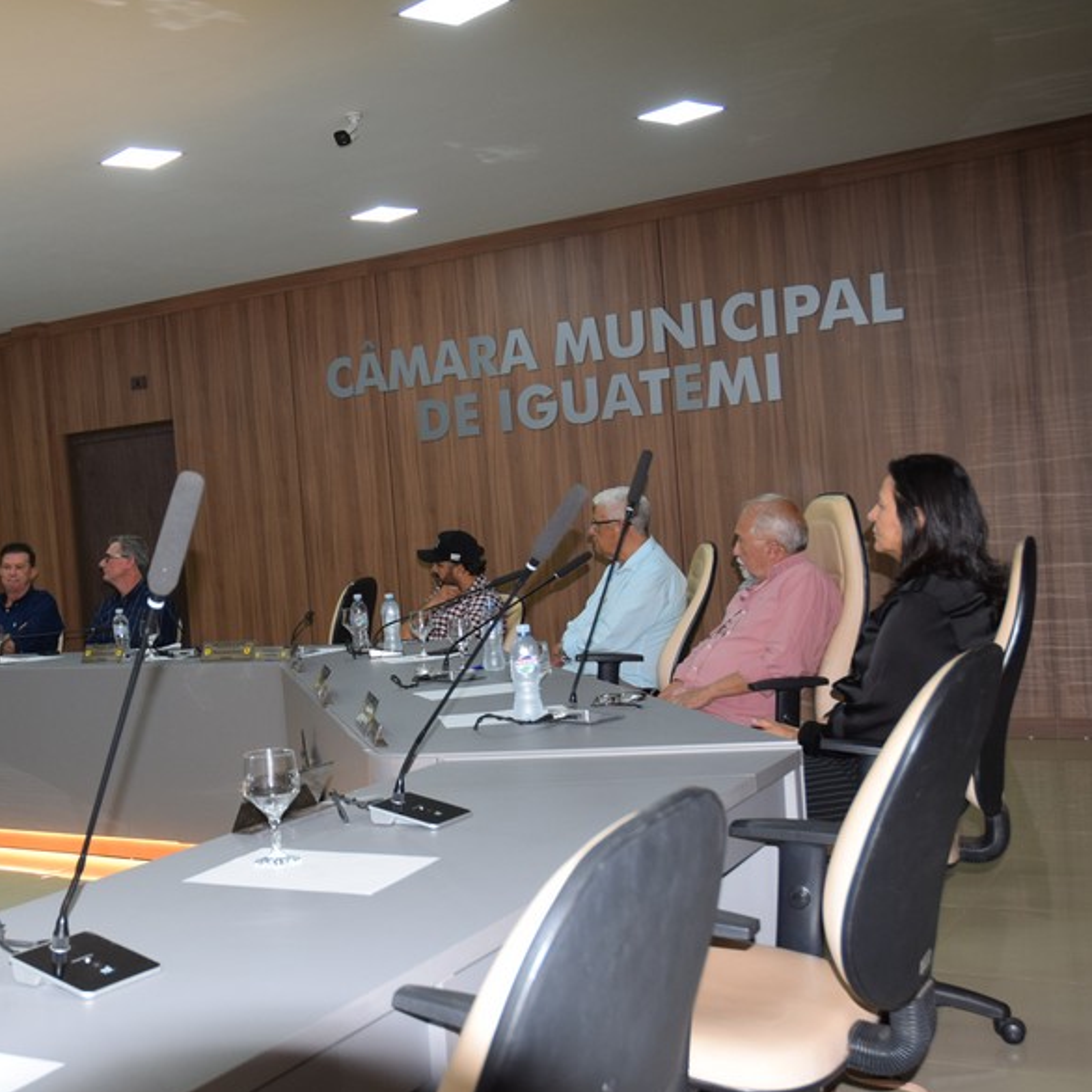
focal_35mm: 43
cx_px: 311
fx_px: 1535
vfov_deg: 39.2
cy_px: 557
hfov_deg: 38.4
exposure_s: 1/100
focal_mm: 22
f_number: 5
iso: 800
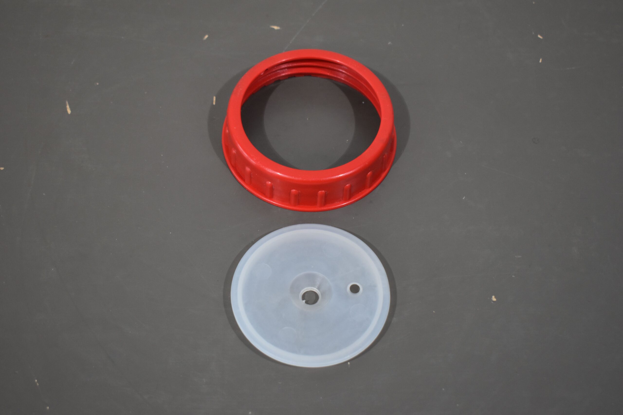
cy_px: 208
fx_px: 986
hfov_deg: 35.1
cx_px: 312
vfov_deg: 23.8
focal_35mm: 57
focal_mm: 38
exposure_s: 1/160
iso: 800
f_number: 4.8
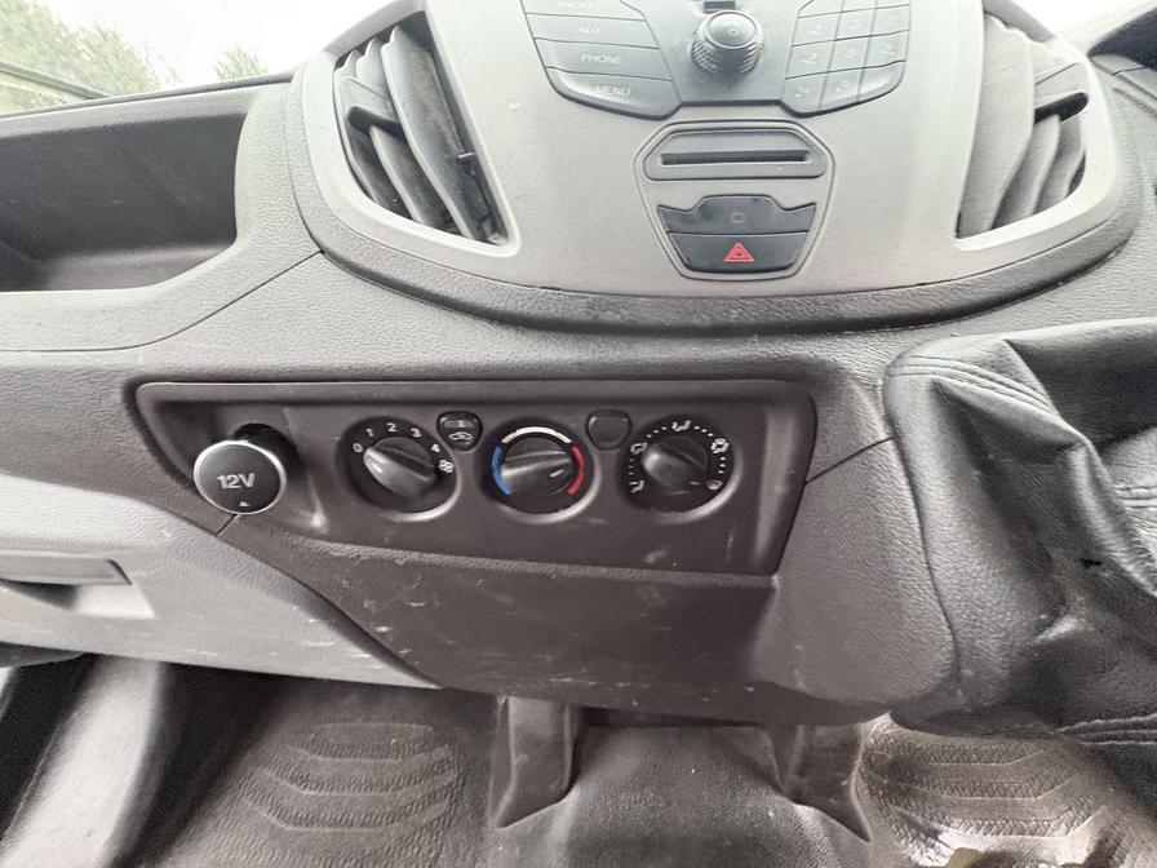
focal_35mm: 14
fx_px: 468
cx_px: 578
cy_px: 434
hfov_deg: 102.1
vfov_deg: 85.7
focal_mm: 2.22
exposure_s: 1/46
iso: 800
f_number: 2.2
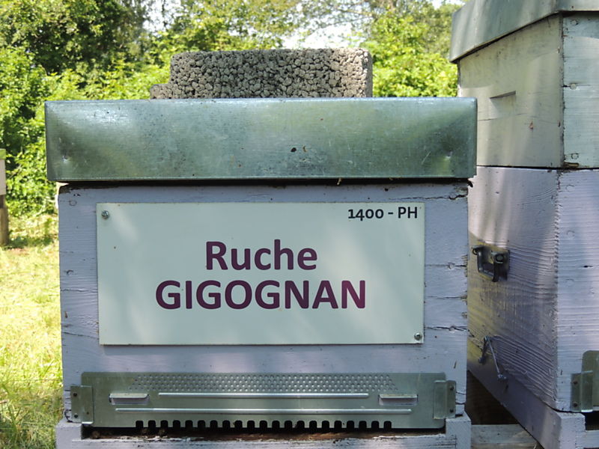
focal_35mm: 50
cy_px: 224
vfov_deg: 29.1
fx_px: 865
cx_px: 300
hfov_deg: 38.2
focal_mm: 8.9
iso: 100
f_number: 3.6
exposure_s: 1/250
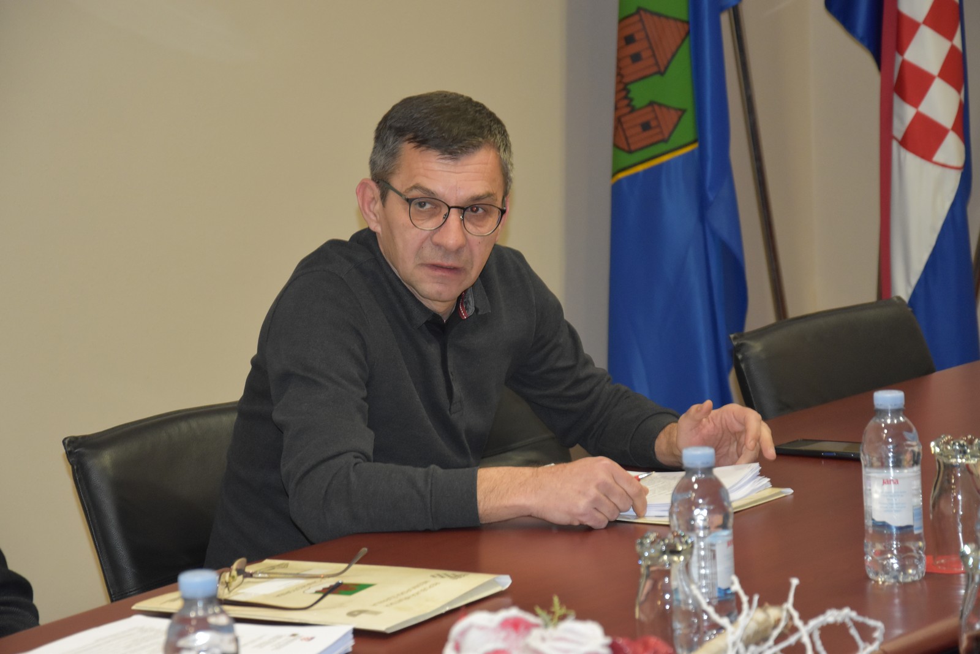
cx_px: 490
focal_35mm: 128
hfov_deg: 16.1
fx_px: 3471
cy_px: 327
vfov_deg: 10.8
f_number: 5.6
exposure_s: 1/80
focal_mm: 85
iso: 1600
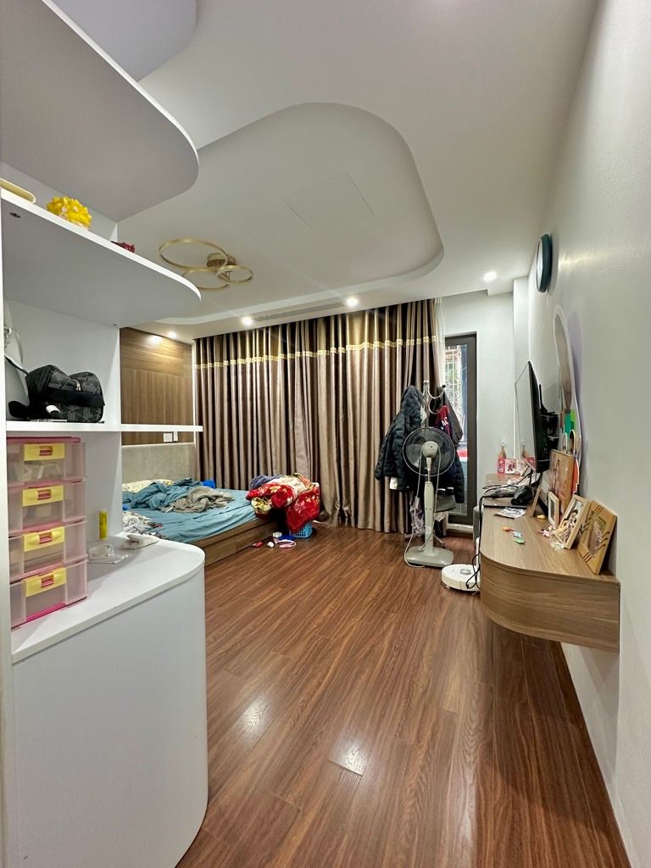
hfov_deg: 85.7
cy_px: 434
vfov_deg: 102.1
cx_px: 326
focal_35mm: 14
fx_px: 351
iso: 320
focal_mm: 2.22
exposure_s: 1/50
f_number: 2.2
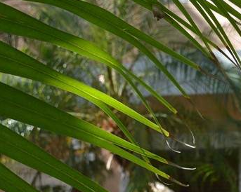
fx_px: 827
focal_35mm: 116
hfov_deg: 15.6
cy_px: 148
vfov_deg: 13.2
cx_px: 336
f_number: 5.6
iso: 160
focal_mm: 26
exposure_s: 1/125
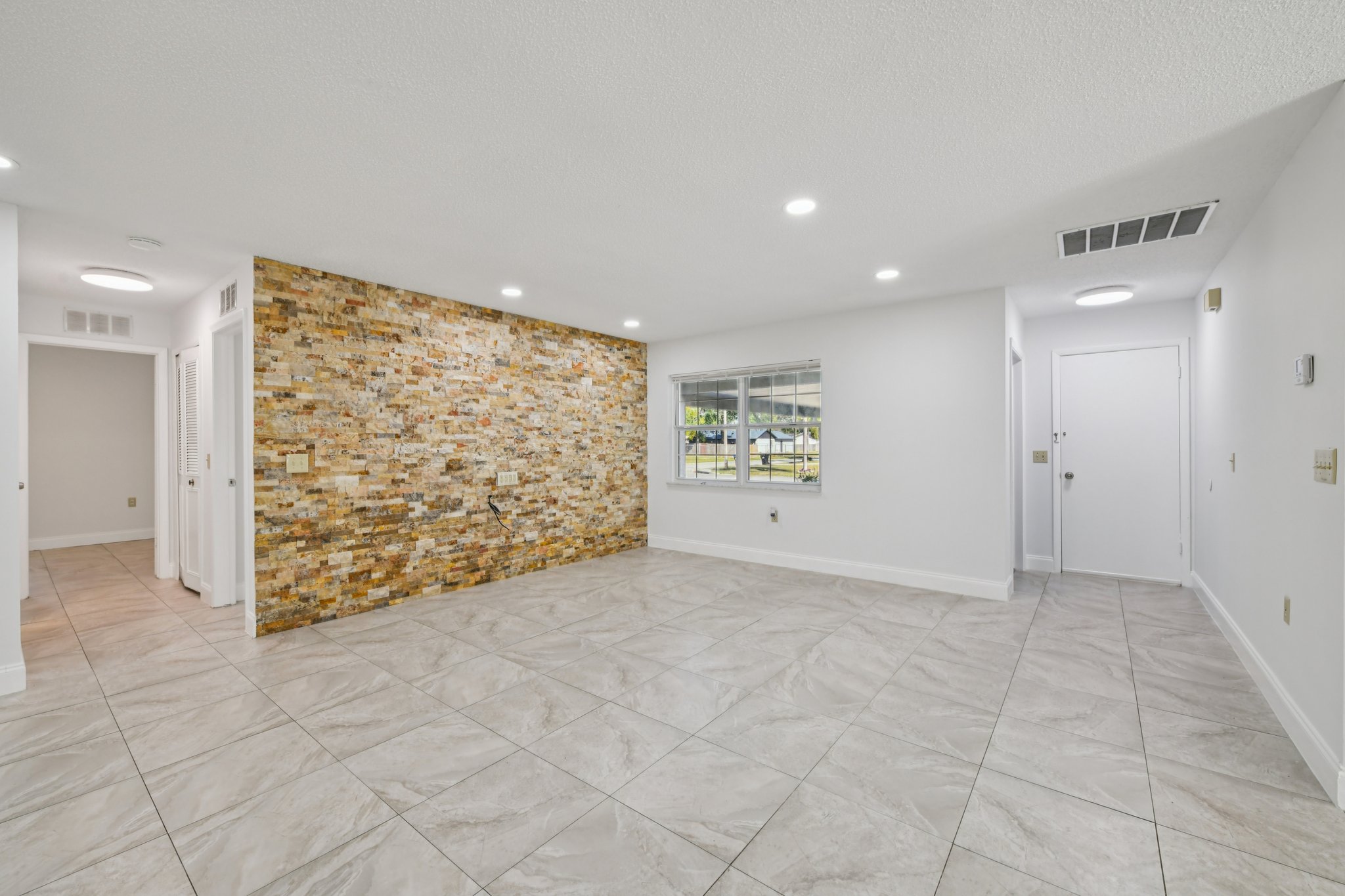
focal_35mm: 14
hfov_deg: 104.3
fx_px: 523
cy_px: 448
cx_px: 672
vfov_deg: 81.2
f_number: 8
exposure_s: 1/20
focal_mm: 14
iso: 400
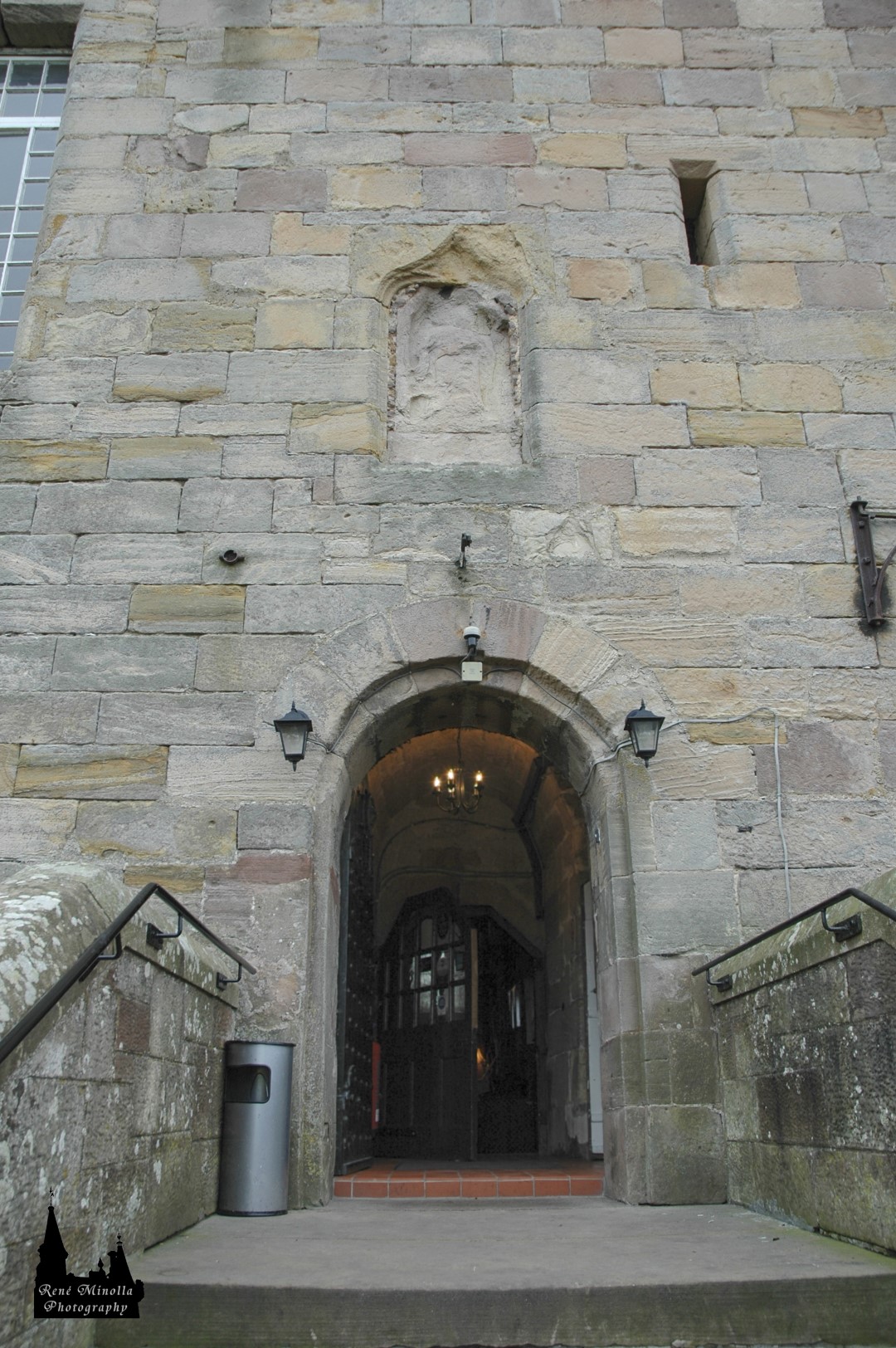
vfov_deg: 67.4
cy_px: 674
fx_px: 1010
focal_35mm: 27
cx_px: 448
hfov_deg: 47.9
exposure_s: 1/125
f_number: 5.6
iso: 200
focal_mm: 18
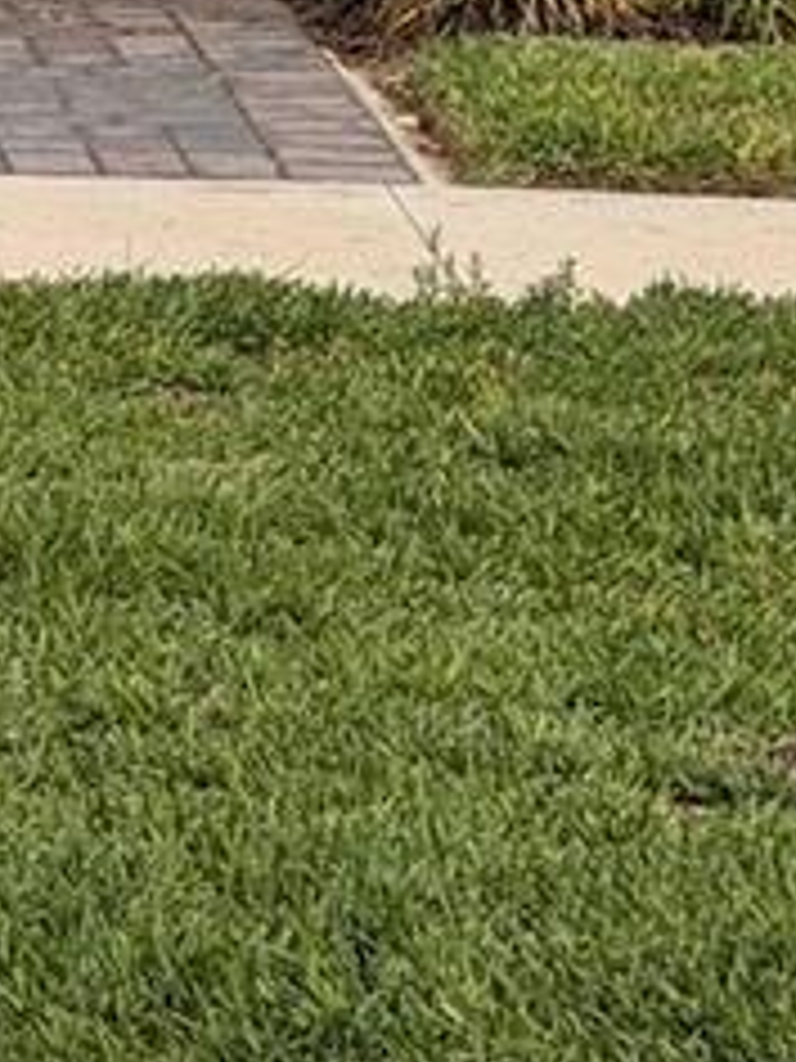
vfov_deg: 7.5
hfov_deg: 6.1
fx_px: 7481
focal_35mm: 244
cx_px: 854
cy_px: -1548
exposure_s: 1/6536
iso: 64
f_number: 1.78
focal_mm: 6.76
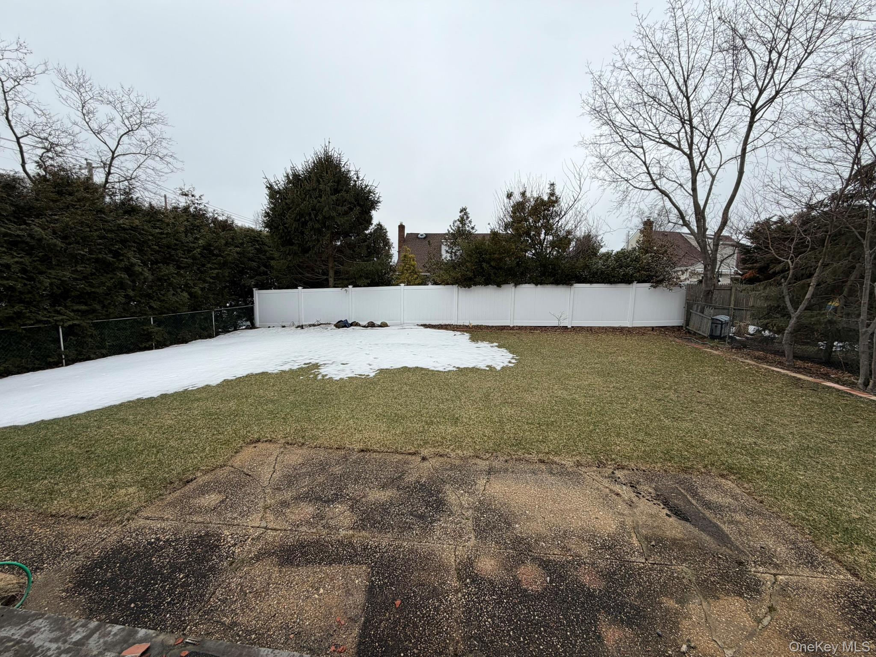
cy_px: 328
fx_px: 354
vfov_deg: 85.7
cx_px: 438
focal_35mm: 14
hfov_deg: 102.1
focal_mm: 2.22
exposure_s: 1/830
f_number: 2.2
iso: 20
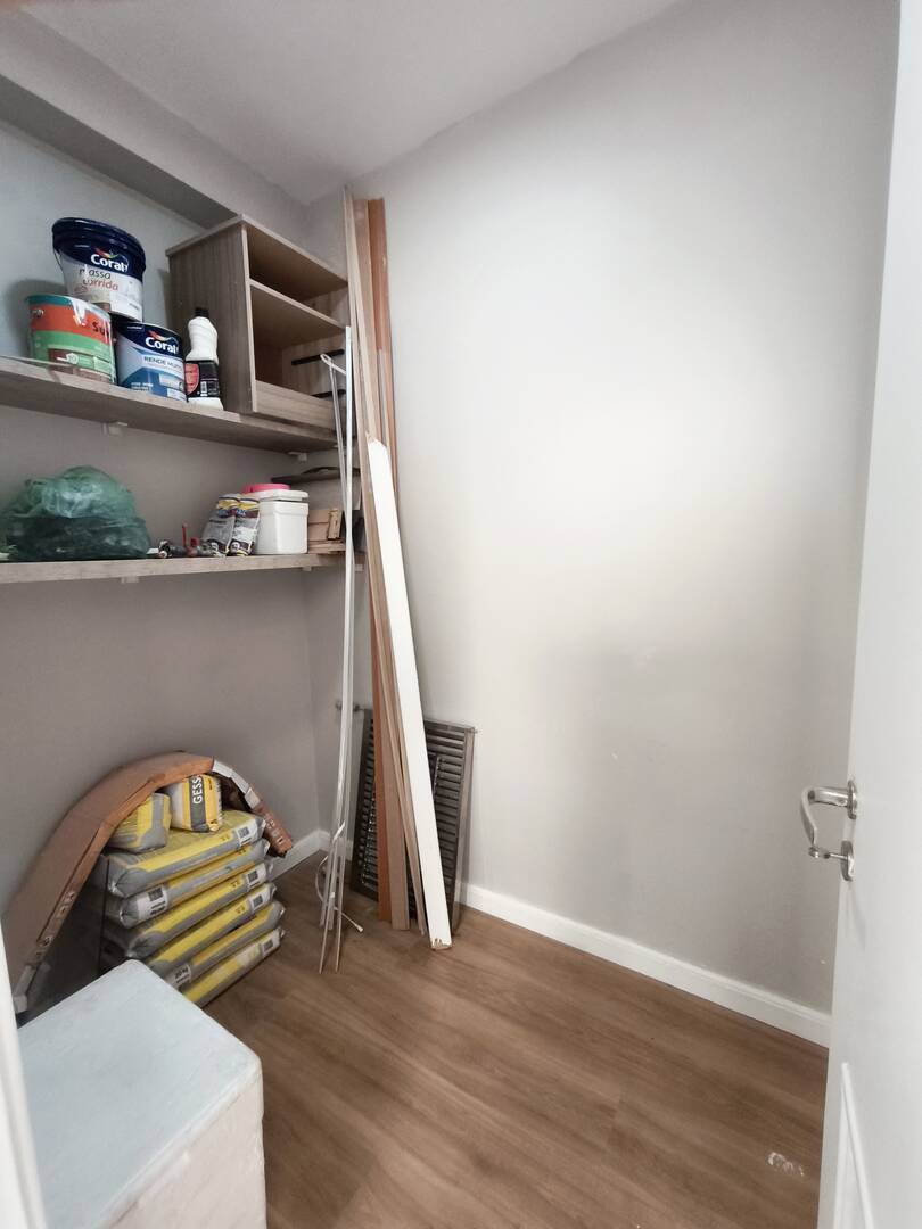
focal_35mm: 15
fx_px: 533
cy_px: 614
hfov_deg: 81.7
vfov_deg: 98.2
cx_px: 461
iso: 500
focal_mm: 1.91
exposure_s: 1/30
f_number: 2.2
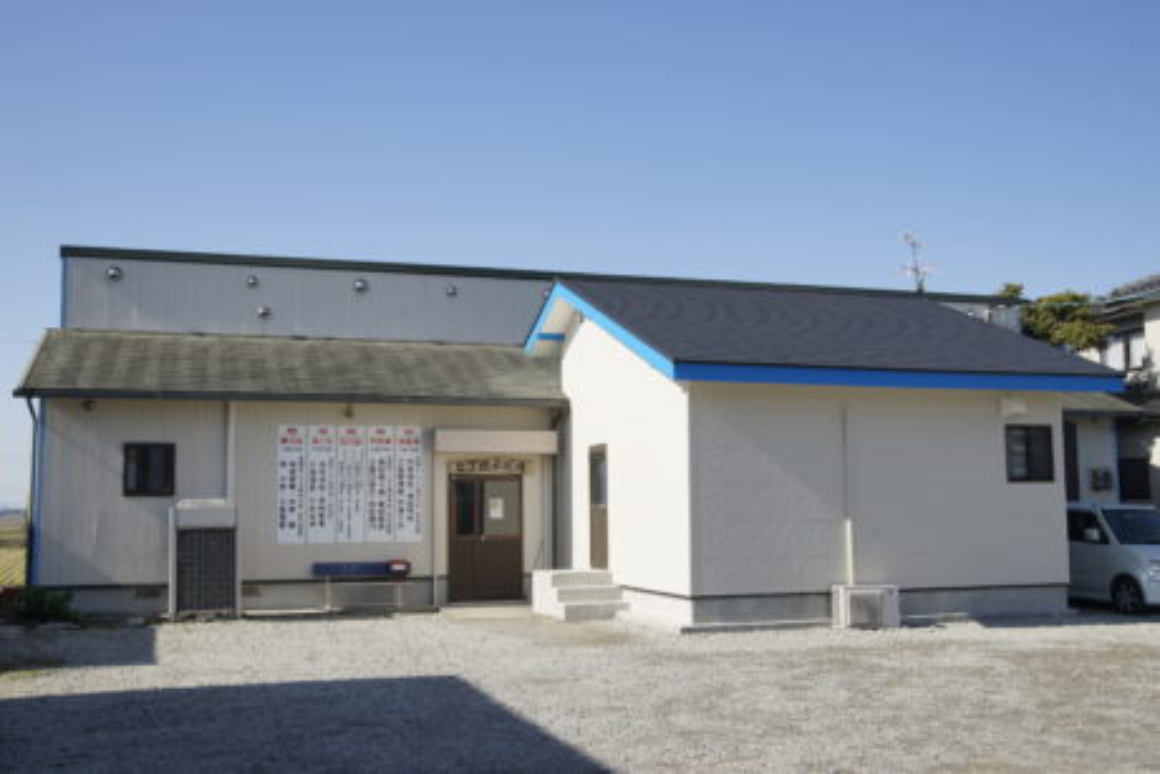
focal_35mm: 35
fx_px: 1128
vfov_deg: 37.9
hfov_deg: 54.4
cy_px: 387
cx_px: 580
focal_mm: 35
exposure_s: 1/320
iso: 160
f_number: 8
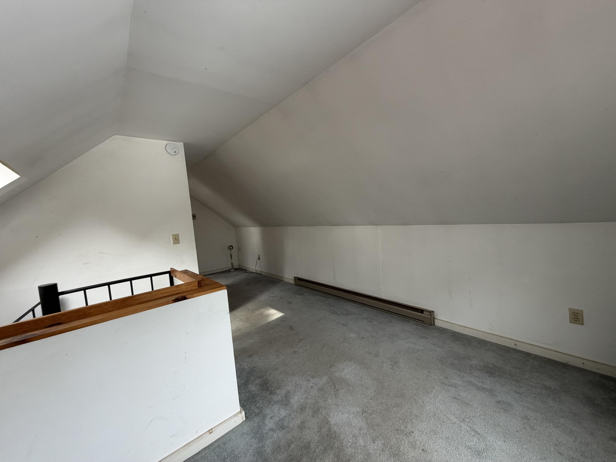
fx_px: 249
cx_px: 308
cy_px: 231
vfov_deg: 85.7
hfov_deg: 102.1
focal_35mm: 14
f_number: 2.2
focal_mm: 2.22
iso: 125
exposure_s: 1/121
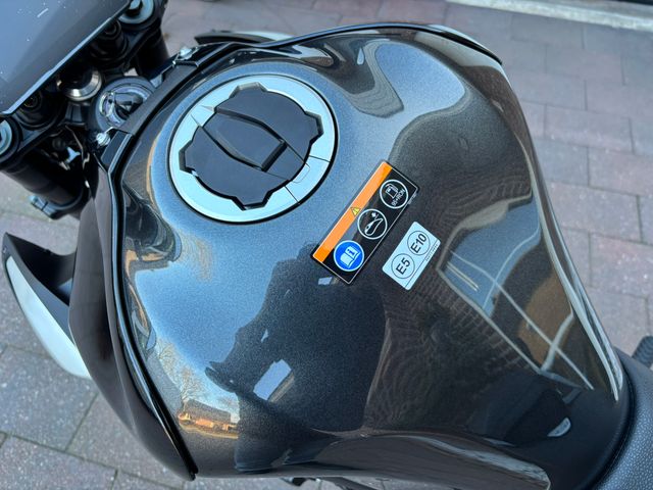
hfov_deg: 67.3
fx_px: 490
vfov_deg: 53.1
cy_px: 245
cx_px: 326
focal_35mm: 26
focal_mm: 5.96
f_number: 1.6
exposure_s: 1/121
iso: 100
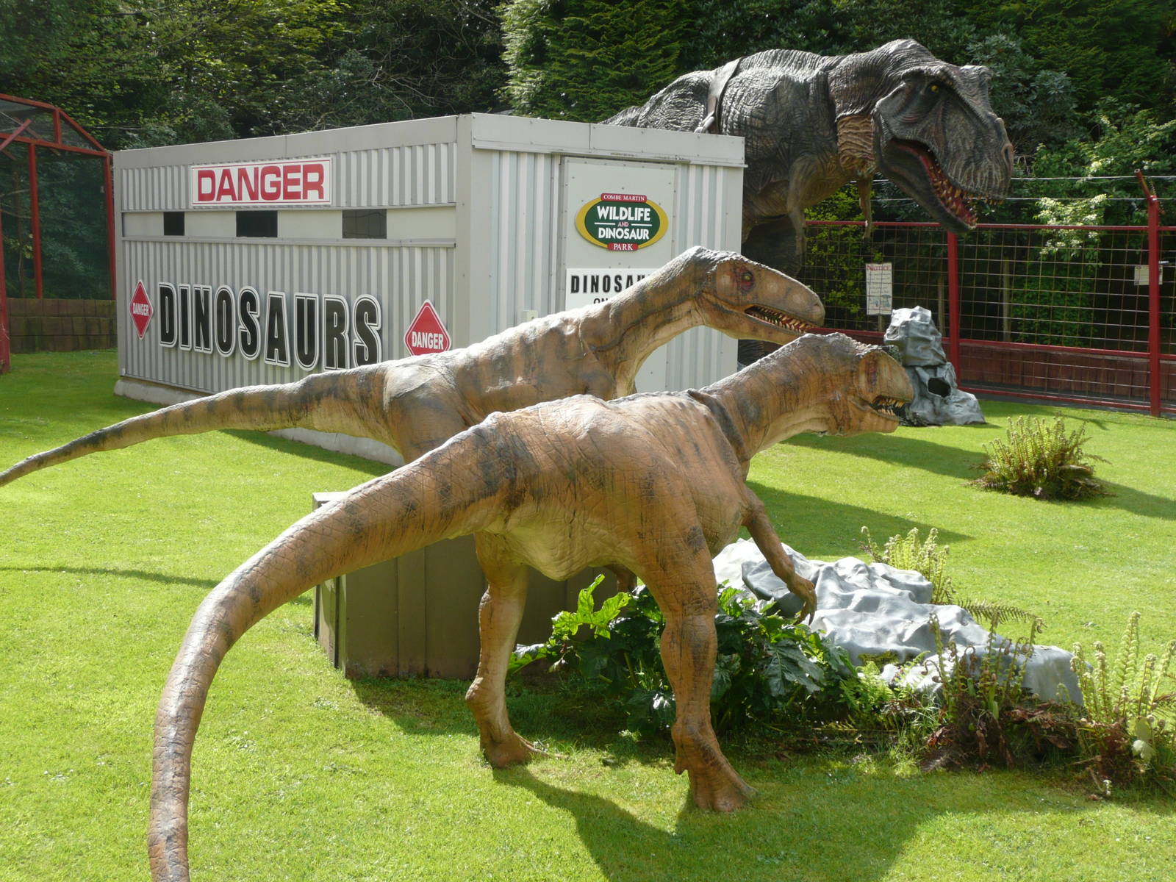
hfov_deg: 43.9
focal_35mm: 43
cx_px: 588
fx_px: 1461
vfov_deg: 33.6
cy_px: 441
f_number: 4
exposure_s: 1/320
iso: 100
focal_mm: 7
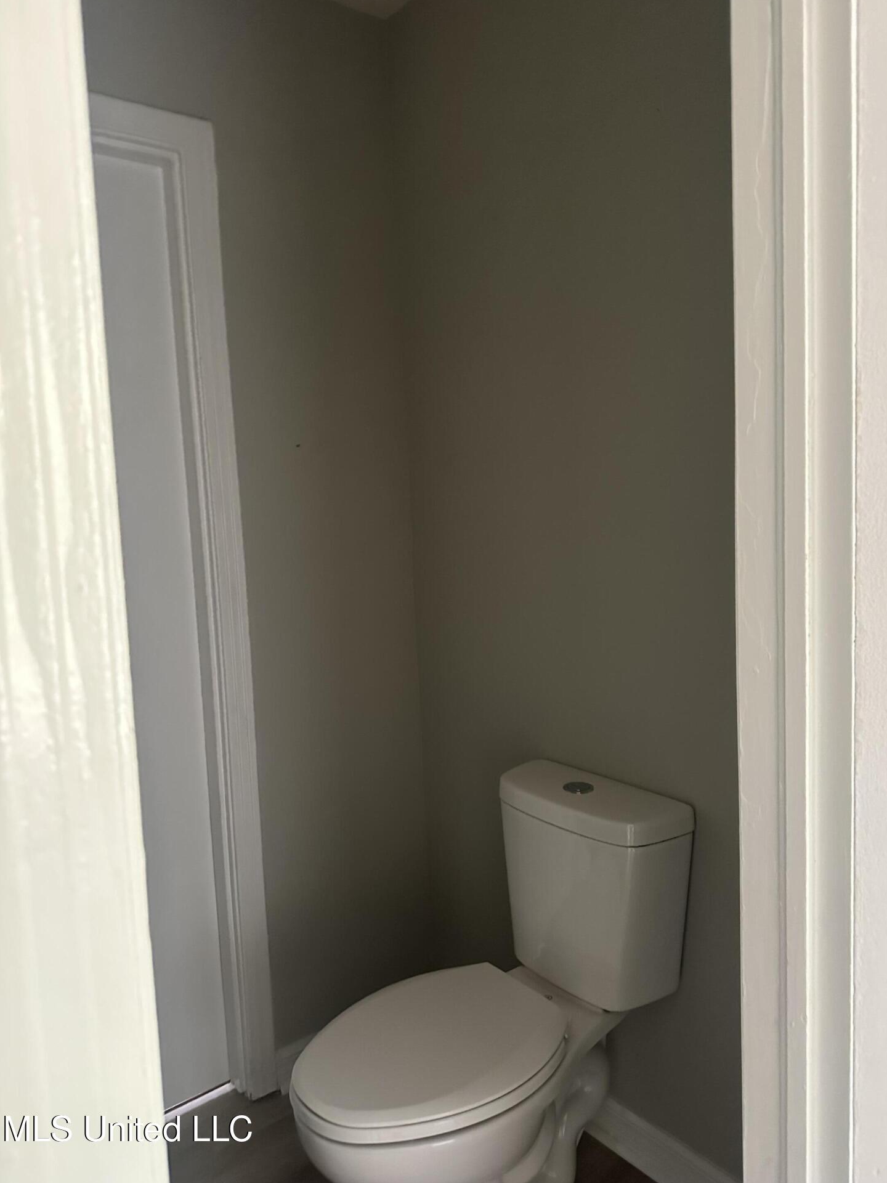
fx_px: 854
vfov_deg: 69.4
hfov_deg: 54.9
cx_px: 461
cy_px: 569
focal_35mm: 25
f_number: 1.78
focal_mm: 6.86
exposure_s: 1/40
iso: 1000
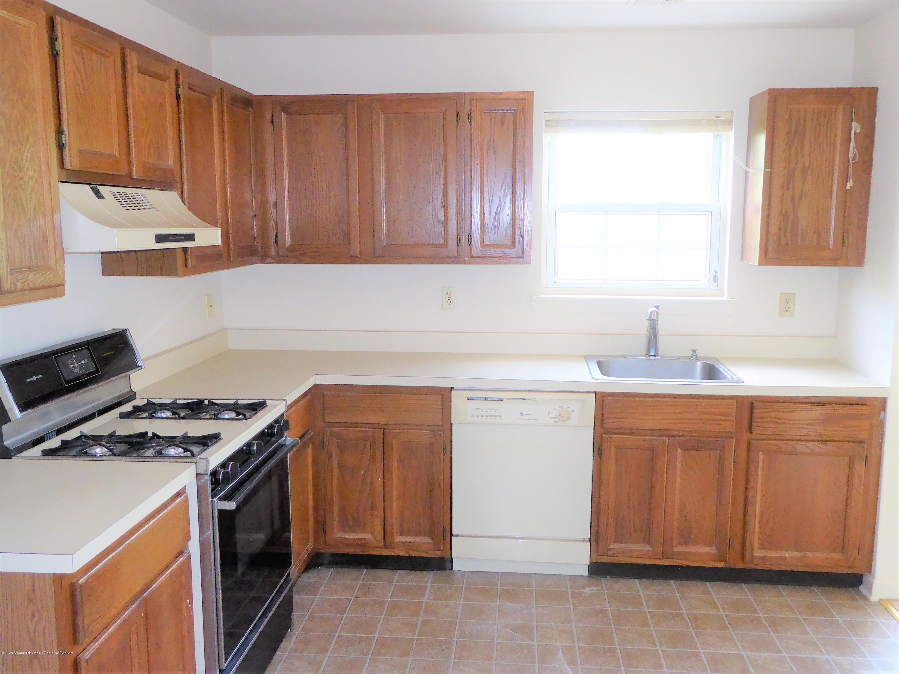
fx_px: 805
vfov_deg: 45.4
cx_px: 450
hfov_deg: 58.4
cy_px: 337
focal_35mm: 31
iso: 500
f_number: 3.5
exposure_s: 1/60
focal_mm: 5.4
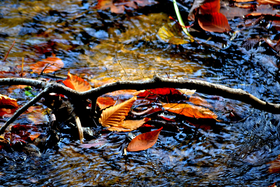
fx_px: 2333
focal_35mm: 300
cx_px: 140
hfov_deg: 6.9
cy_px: 94
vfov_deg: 4.6
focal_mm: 200
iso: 400
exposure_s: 1/100
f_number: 5.6
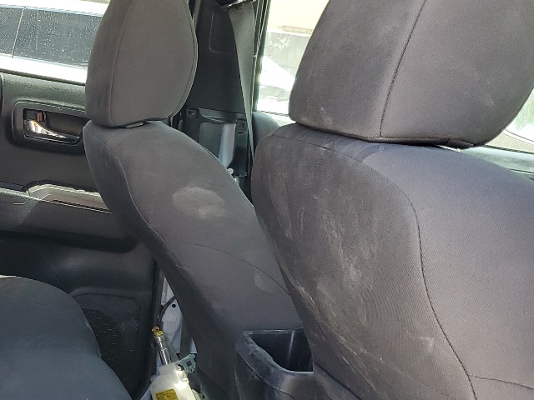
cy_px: 228
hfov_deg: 28.3
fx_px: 1003
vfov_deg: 22.6
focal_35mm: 65
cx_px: 21
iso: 50
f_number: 1.5
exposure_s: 1/217
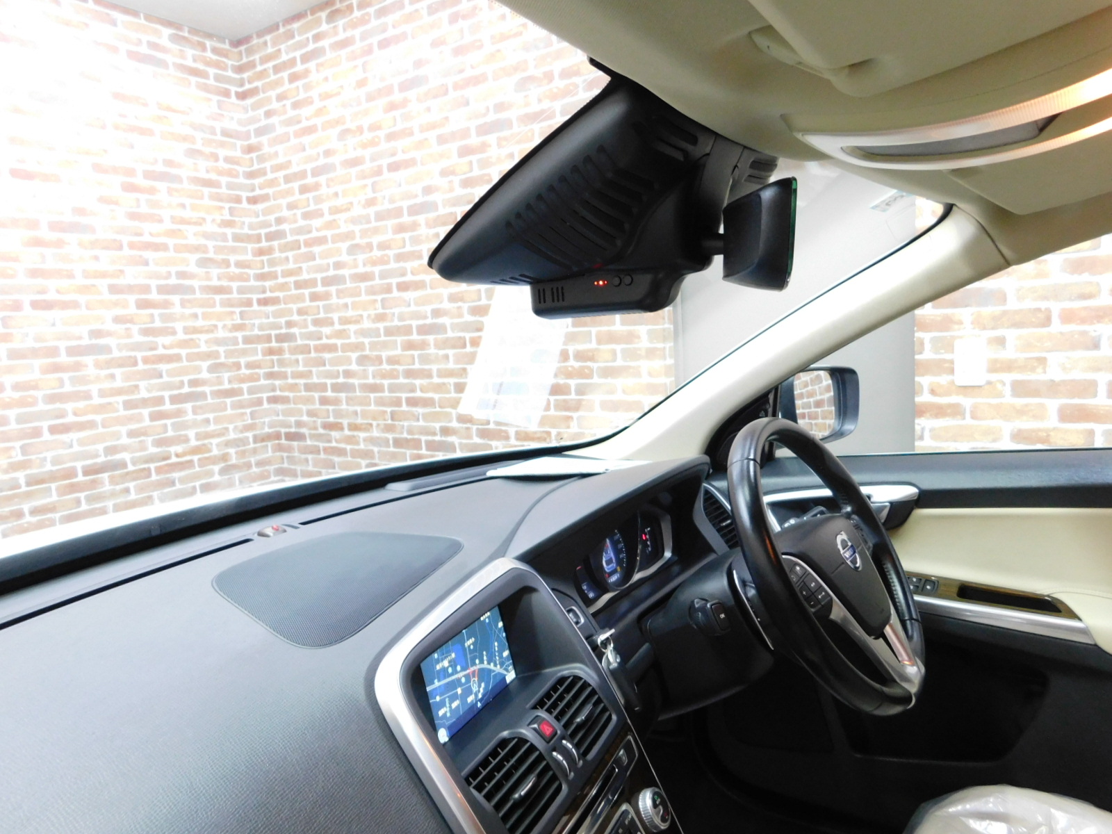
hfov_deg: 73.9
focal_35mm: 23
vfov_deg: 58.9
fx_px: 739
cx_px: 556
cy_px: 417
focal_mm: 4
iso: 400
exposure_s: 1/13
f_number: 3
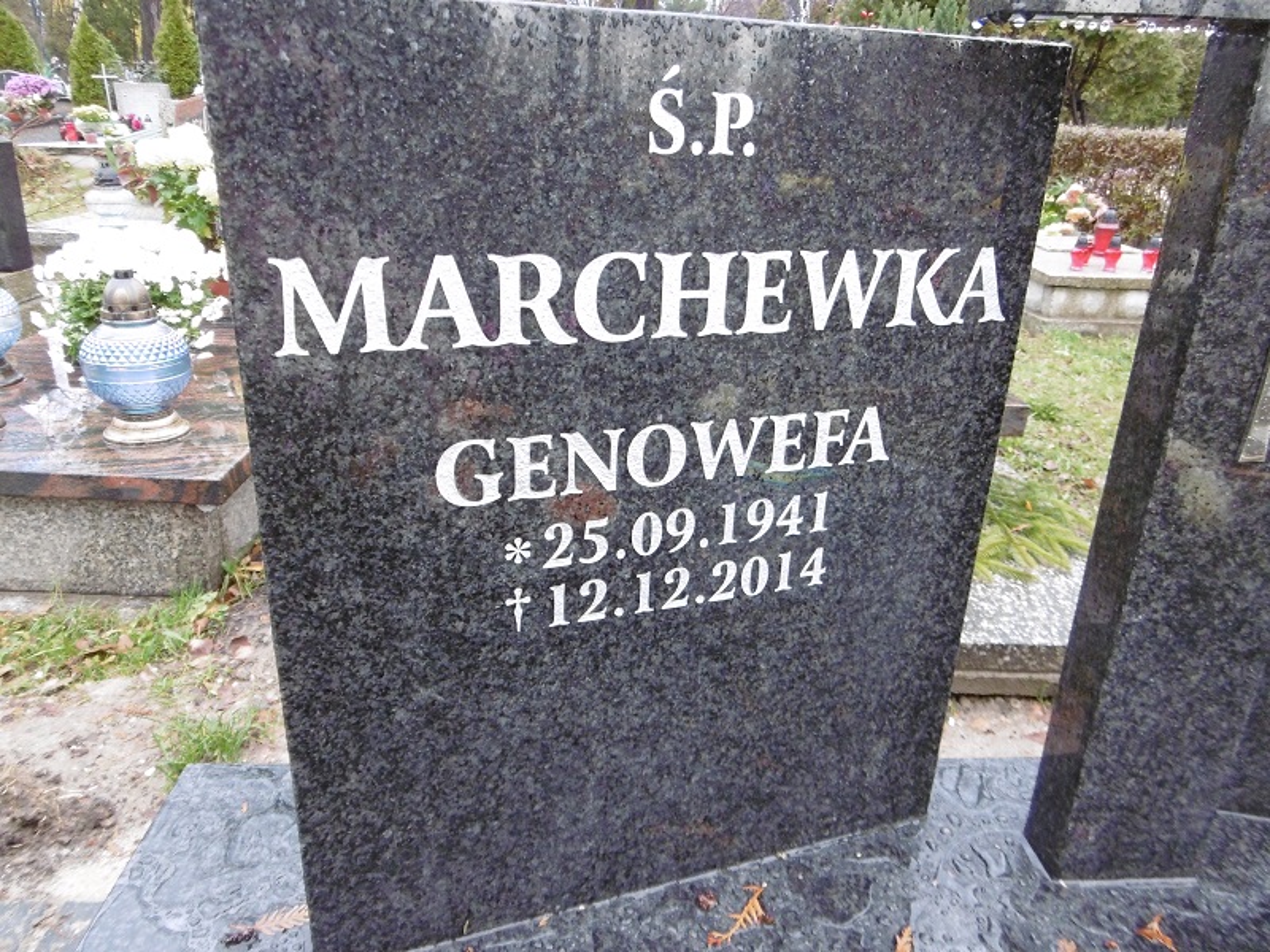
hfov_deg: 71.6
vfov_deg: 56.8
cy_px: 476
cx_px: 635
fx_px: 881
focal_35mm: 24
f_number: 3.1
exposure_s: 1/60
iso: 200
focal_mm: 4.3
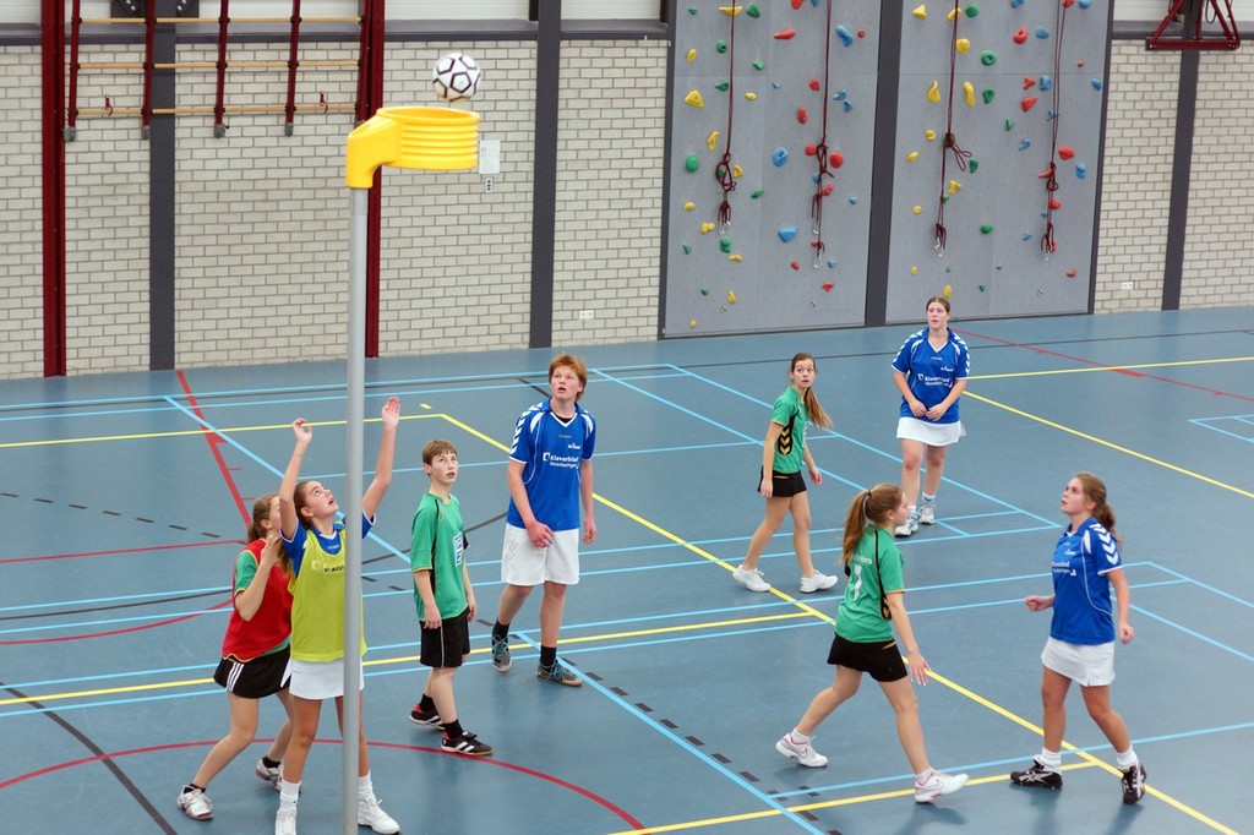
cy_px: 418
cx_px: 627
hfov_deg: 27.0
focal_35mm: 75
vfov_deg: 18.2
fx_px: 2612
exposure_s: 1/250
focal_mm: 50
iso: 640
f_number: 2.2
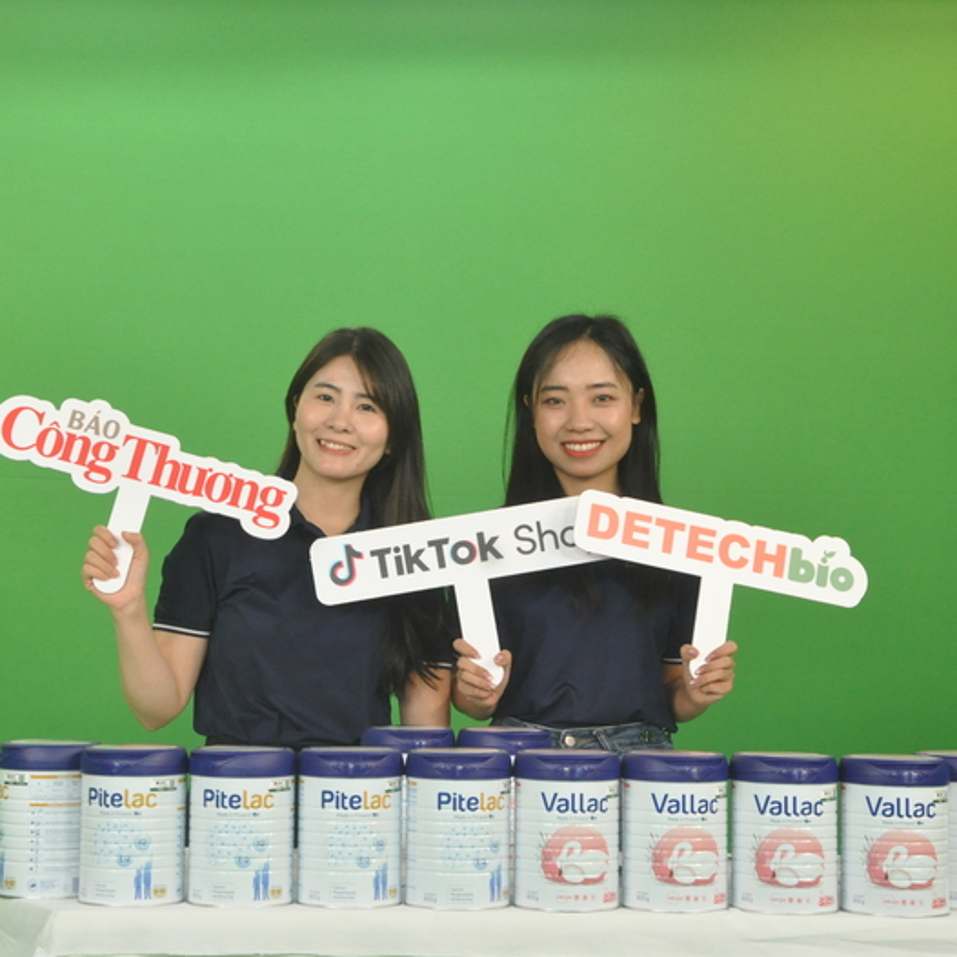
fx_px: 2909
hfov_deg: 18.7
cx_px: 411
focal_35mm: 93
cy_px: 478
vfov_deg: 18.7
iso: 1250
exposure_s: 1/125
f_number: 8
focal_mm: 48
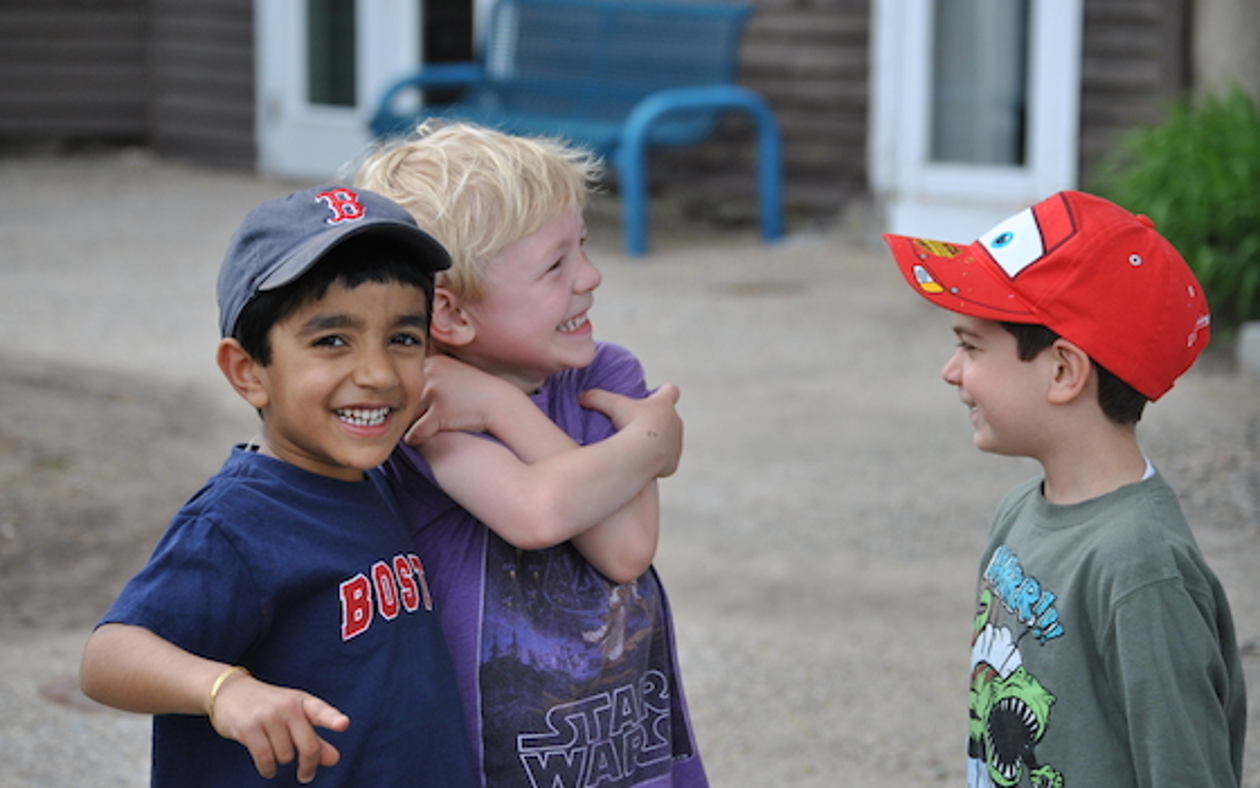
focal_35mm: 147
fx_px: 5048
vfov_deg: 8.9
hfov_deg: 14.2
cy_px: 394
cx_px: 605
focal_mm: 90
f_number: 5.6
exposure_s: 1/400
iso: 200
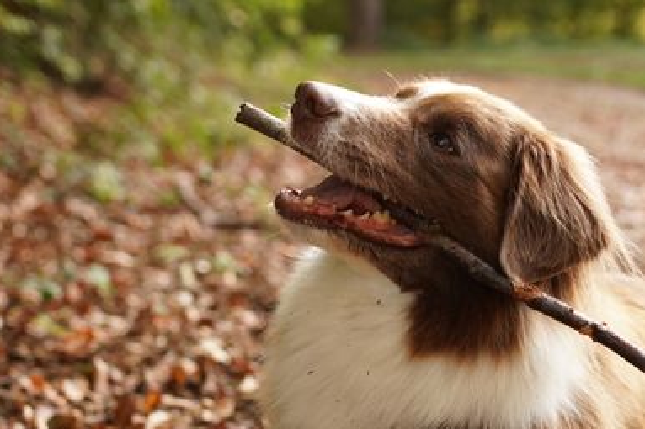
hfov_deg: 27.3
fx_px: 1325
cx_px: 396
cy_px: 318
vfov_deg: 18.3
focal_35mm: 74
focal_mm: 35
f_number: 2.2
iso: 800
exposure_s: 1/640
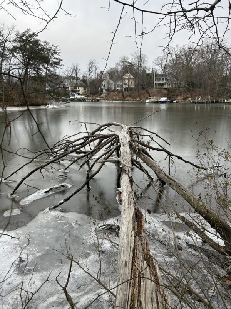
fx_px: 231
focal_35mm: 26
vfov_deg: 67.3
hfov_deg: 53.1
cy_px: 154
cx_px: 116
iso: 50
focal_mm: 5.7
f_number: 1.5
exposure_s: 1/597
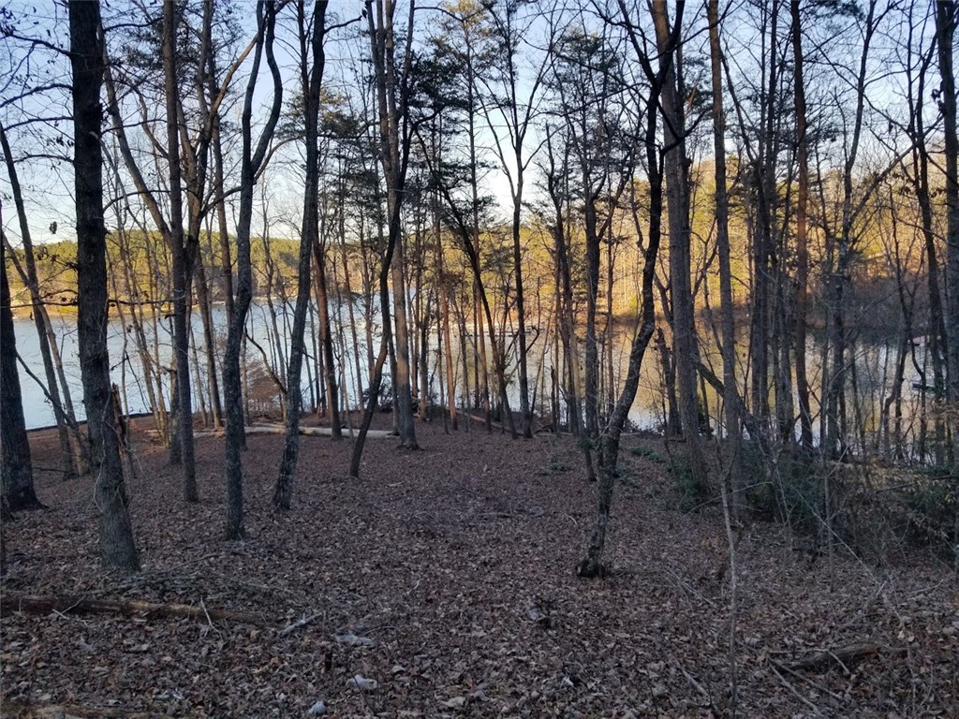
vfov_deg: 53.1
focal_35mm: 26
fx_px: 720
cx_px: 480
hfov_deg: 67.3
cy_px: 360
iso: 50
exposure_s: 1/778
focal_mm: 4.25
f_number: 1.7
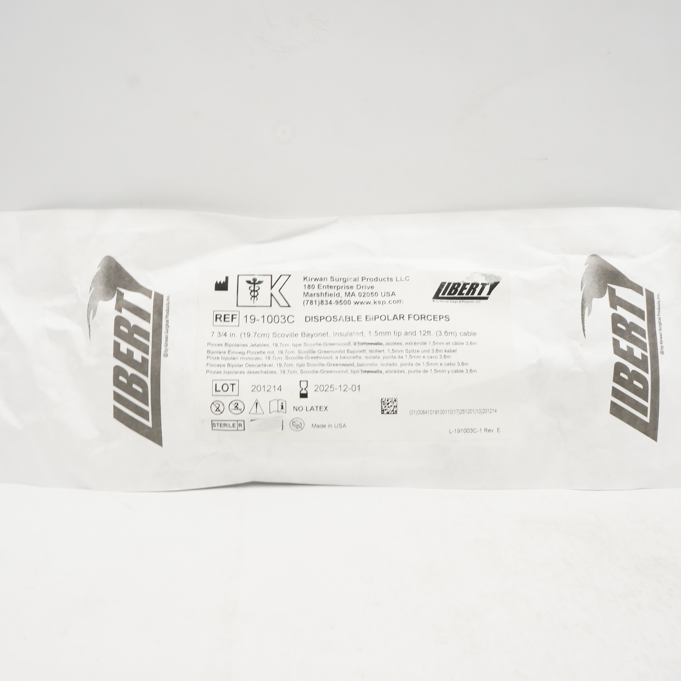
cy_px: 341
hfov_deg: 47.2
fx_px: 779
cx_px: 320
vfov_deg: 47.2
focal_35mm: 35
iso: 800
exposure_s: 1/40
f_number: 11
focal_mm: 18
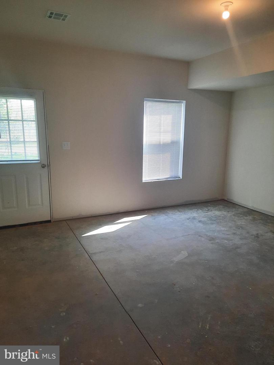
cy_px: 182
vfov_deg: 69.4
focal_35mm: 25
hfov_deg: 54.9
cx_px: 137
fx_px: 264
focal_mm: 4.6
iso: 80
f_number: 2
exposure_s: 1/60
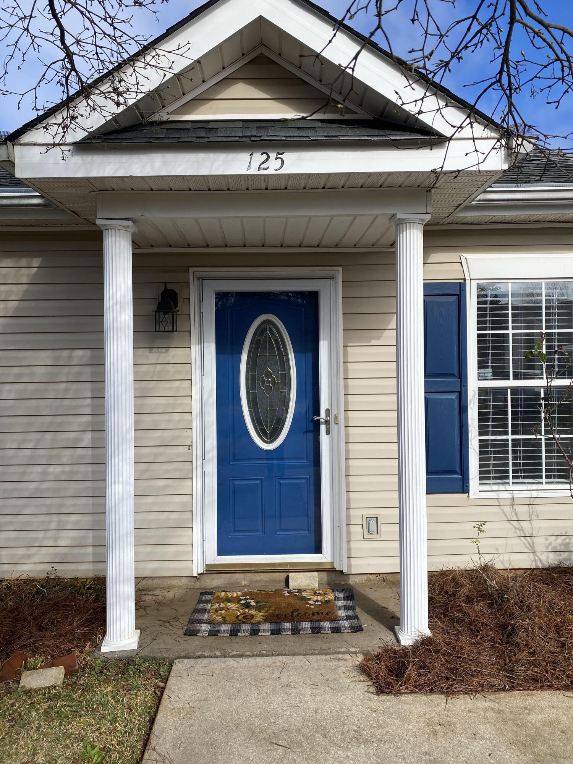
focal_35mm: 26
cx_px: 286
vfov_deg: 67.3
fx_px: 574
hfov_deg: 53.1
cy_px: 382
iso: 32
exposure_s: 1/3125
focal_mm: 4.25
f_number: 1.8
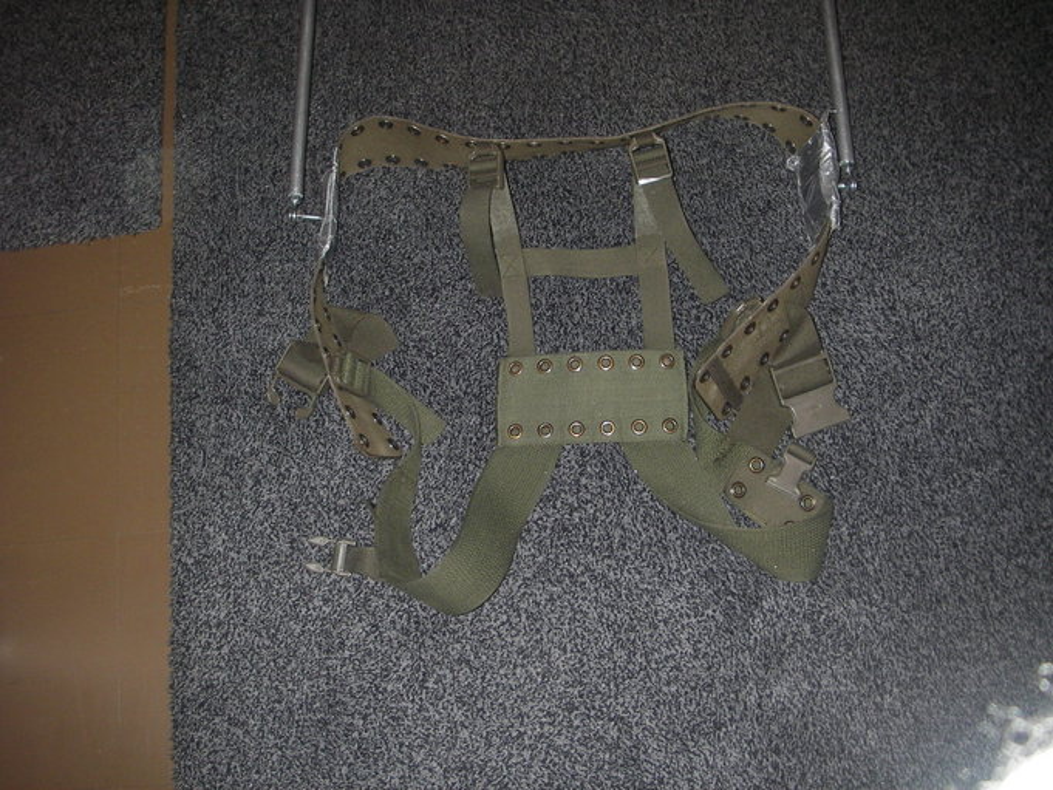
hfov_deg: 49.0
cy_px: 395
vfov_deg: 37.7
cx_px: 526
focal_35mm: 38
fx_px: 1156
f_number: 3.3
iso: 100
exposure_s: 1/30
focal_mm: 6.3
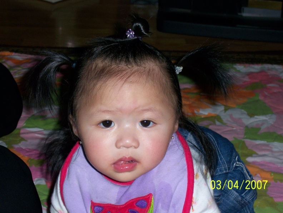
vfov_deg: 17.0
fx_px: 711
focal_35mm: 87
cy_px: 106
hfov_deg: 22.5
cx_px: 142
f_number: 4.3
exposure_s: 1/100
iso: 125
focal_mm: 14.5
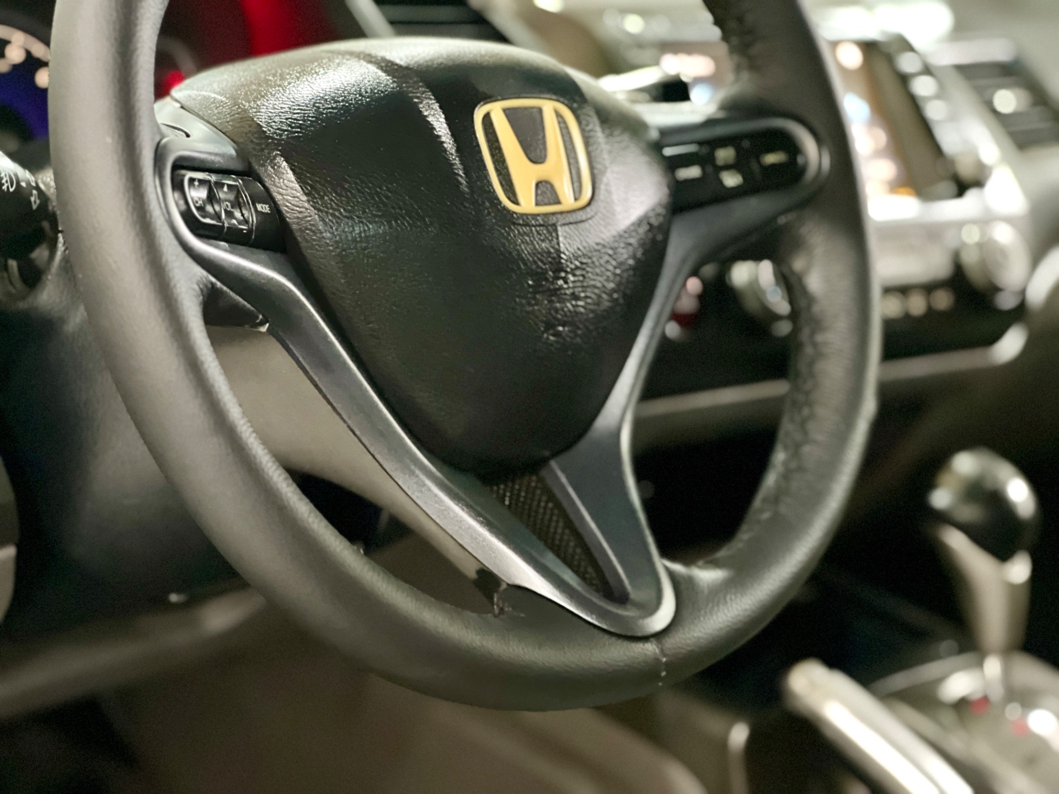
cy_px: 397
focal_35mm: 77
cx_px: 530
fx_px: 2356
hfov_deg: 25.3
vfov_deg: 19.1
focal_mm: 9
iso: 1250
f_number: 2.8
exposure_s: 1/15
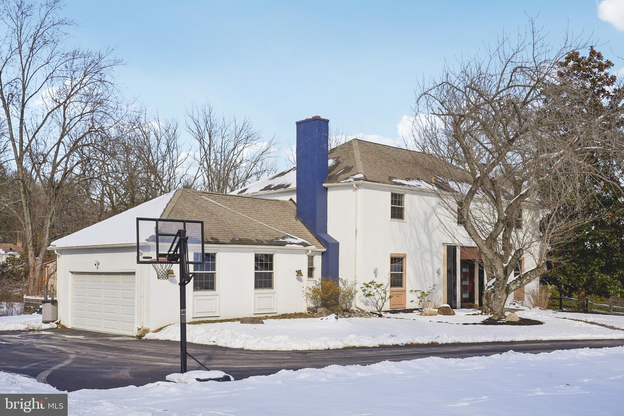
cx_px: 312
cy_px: 208
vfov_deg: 35.9
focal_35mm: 37
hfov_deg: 51.9
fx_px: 641
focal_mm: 37
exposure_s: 1/400
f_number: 8
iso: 100
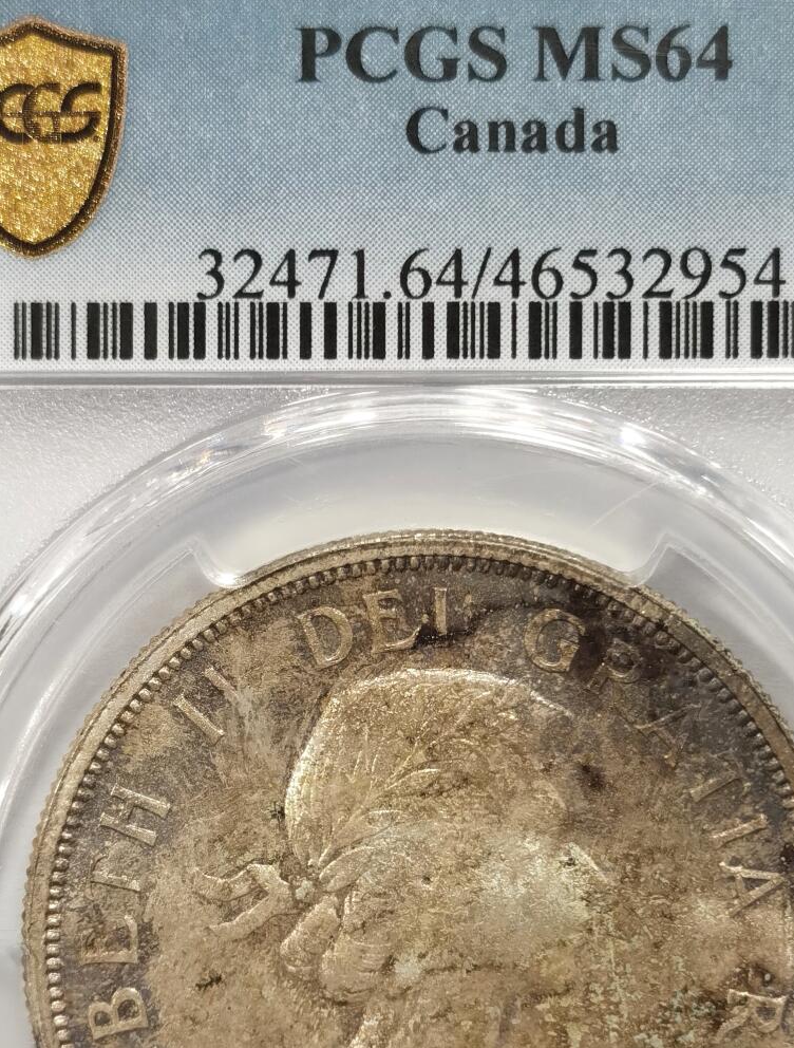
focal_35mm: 98
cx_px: 432
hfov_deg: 15.2
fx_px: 2977
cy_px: 673
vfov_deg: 19.9
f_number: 16
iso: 125
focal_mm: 5.56
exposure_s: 1/100
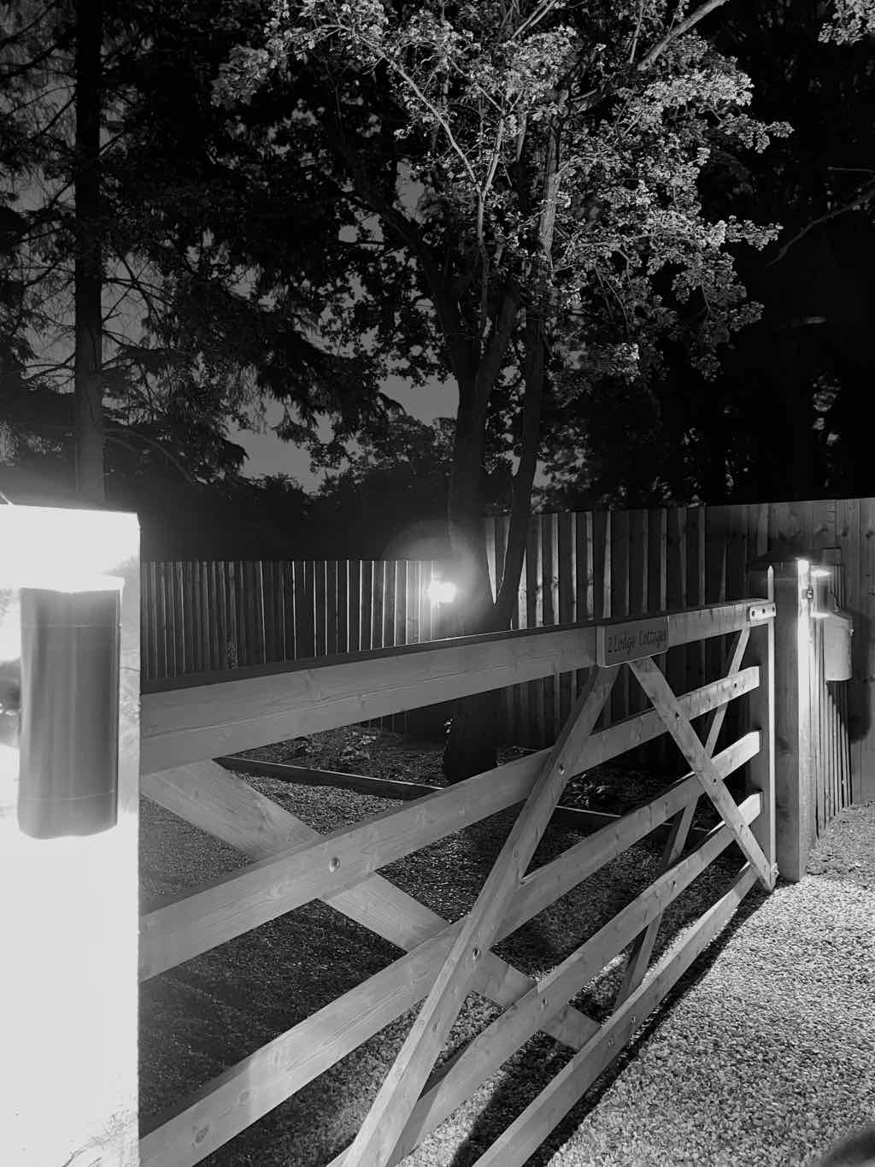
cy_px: 584
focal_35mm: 26
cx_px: 438
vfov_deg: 67.3
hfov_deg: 53.1
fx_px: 876
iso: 800
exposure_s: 1/25
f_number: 1.6
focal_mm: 4.2
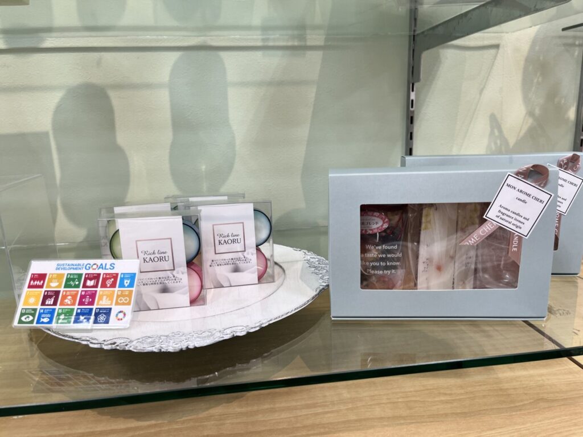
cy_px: 218
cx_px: 292
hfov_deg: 67.3
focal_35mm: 26
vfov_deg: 53.1
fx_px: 438
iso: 50
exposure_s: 1/120
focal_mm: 5.1
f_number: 1.6
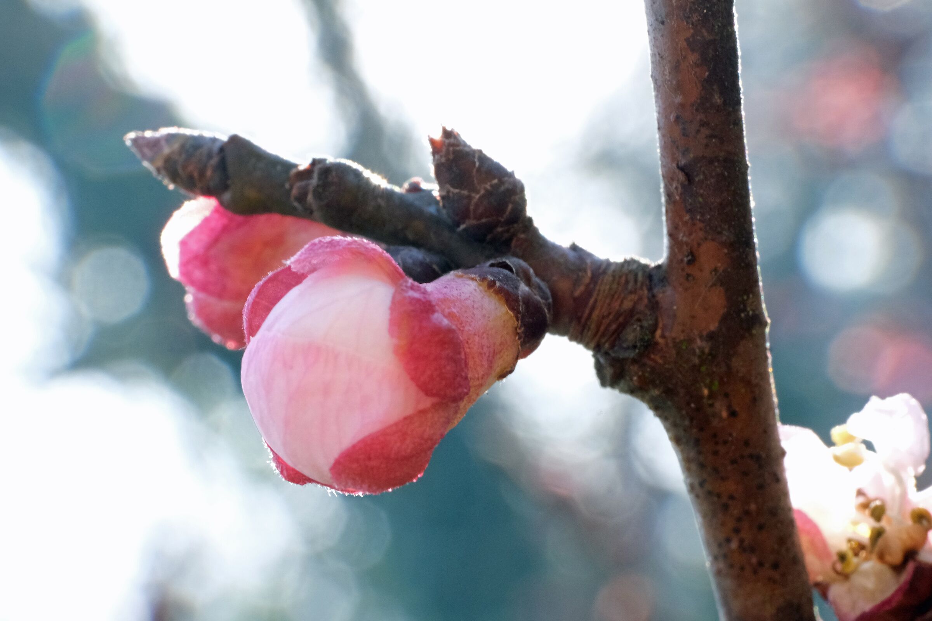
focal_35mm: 75
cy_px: 310
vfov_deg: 18.2
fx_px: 1942
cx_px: 466
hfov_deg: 27.0
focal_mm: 50
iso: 2500
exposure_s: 1/75
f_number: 22
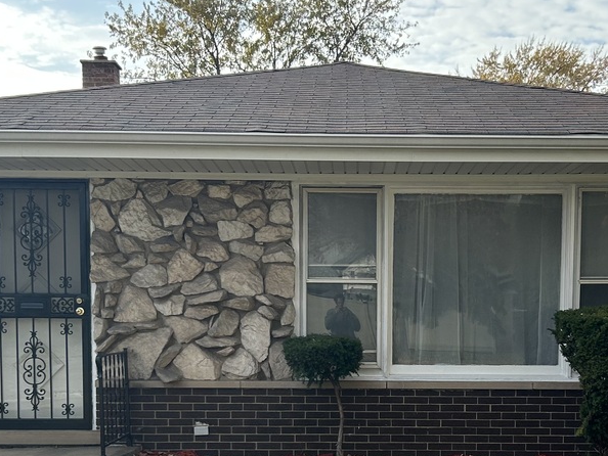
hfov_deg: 30.6
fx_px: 1107
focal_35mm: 63
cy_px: 391
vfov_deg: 22.8
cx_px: 366
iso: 50
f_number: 1.5
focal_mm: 5.7
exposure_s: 1/1038
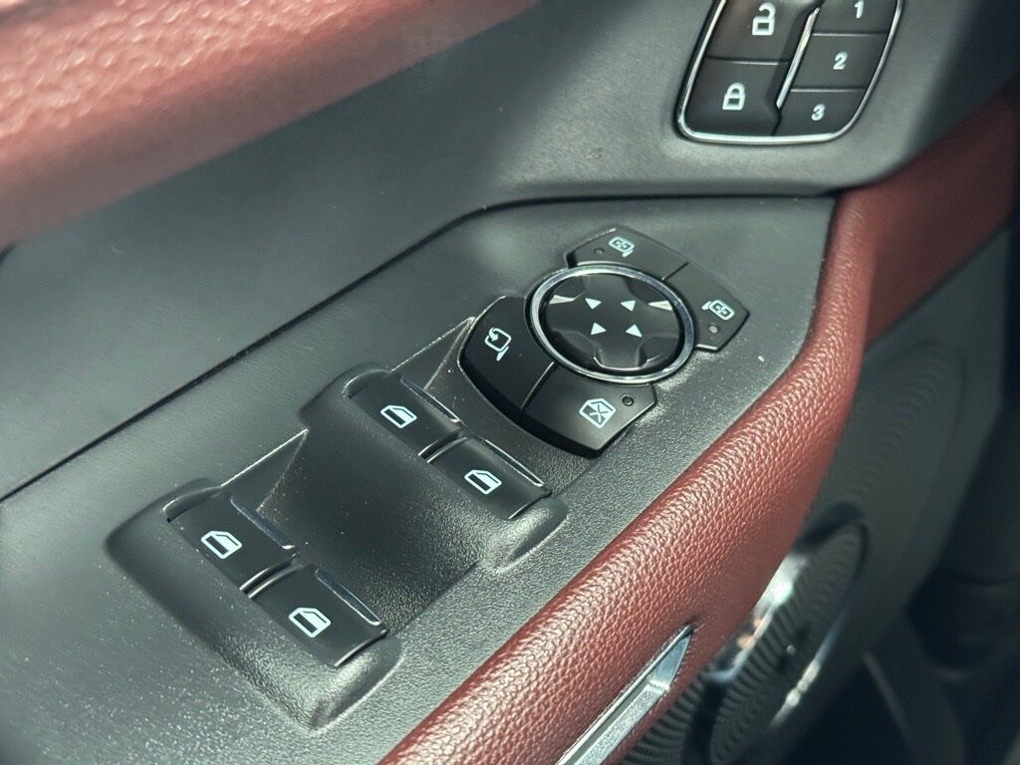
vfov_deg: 30.3
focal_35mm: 48
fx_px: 1414
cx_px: 510
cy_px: 382
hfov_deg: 39.7
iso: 500
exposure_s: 1/35
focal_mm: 6.76
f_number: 1.78
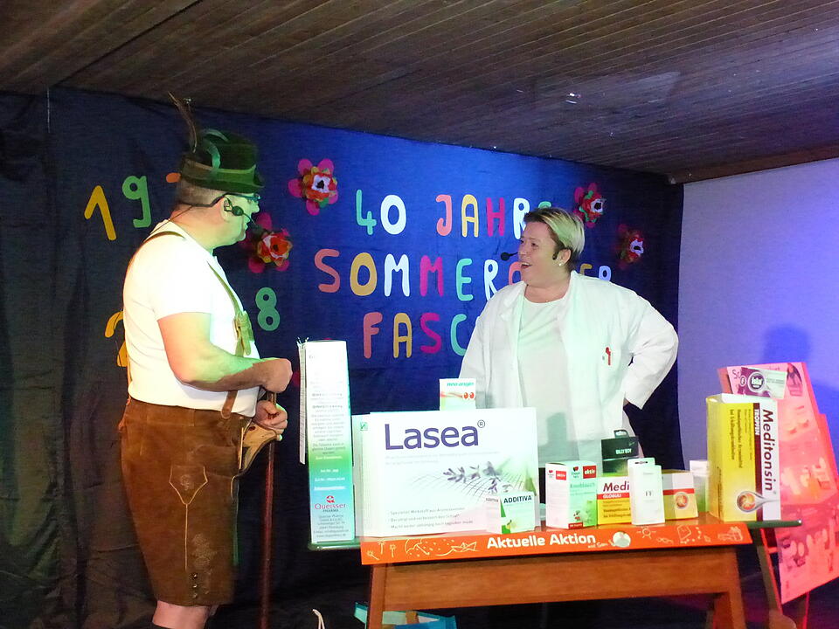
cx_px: 420
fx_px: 1066
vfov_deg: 32.9
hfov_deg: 42.9
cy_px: 314
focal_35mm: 44
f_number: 3.5
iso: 3200
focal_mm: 7.8
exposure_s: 1/100
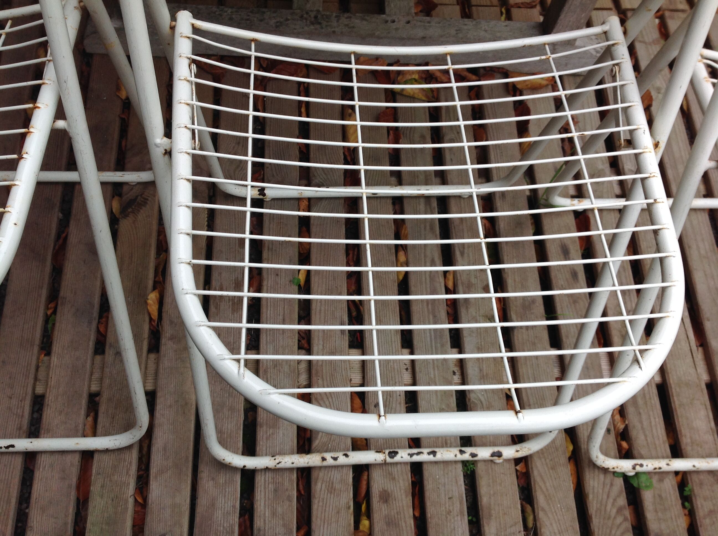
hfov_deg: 52.7
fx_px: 725
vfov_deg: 40.6
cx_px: 359
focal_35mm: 35
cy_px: 268
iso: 50
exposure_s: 1/206
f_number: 2.4
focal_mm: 4.28
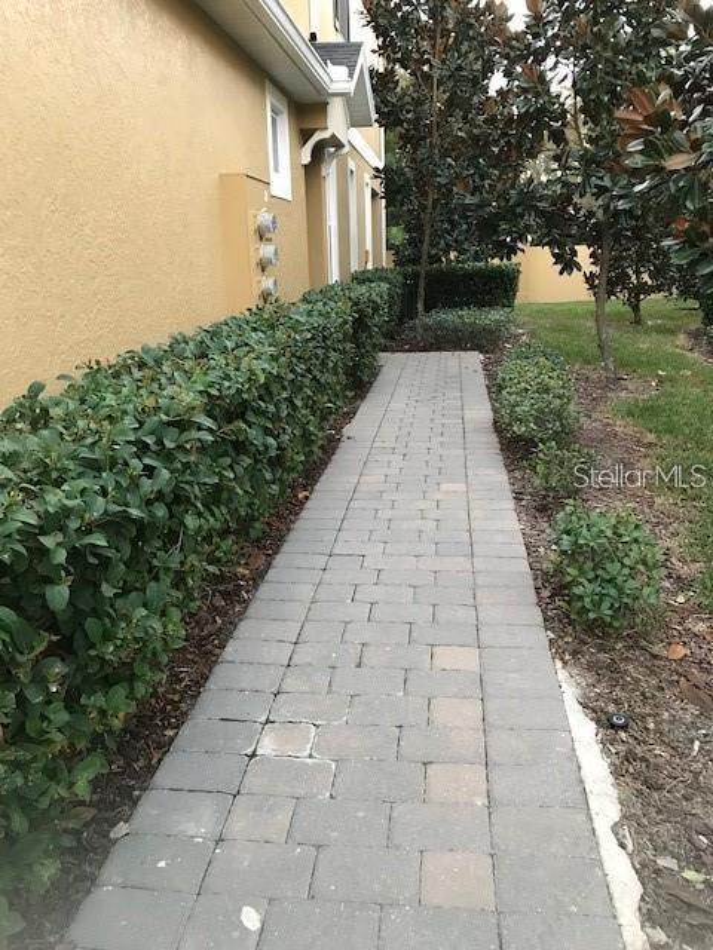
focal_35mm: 28
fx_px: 769
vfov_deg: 63.4
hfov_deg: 49.7
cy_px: 475
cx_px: 356
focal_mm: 3.99
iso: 100
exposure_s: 1/13
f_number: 1.8
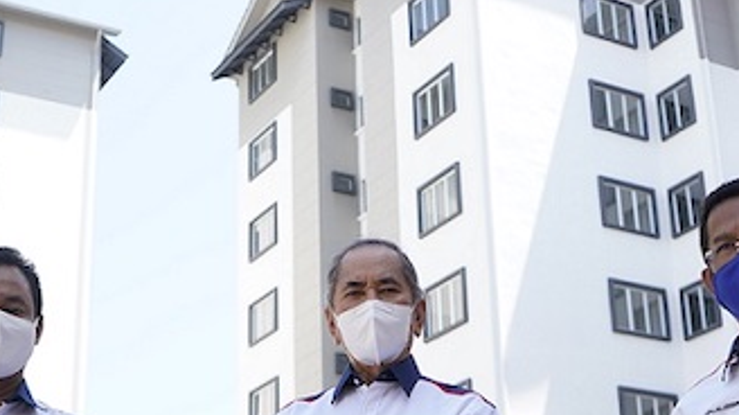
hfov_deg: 23.2
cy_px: 251
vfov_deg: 13.1
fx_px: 1802
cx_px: 349
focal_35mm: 92
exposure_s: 1/320
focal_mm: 36
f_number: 4
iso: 100
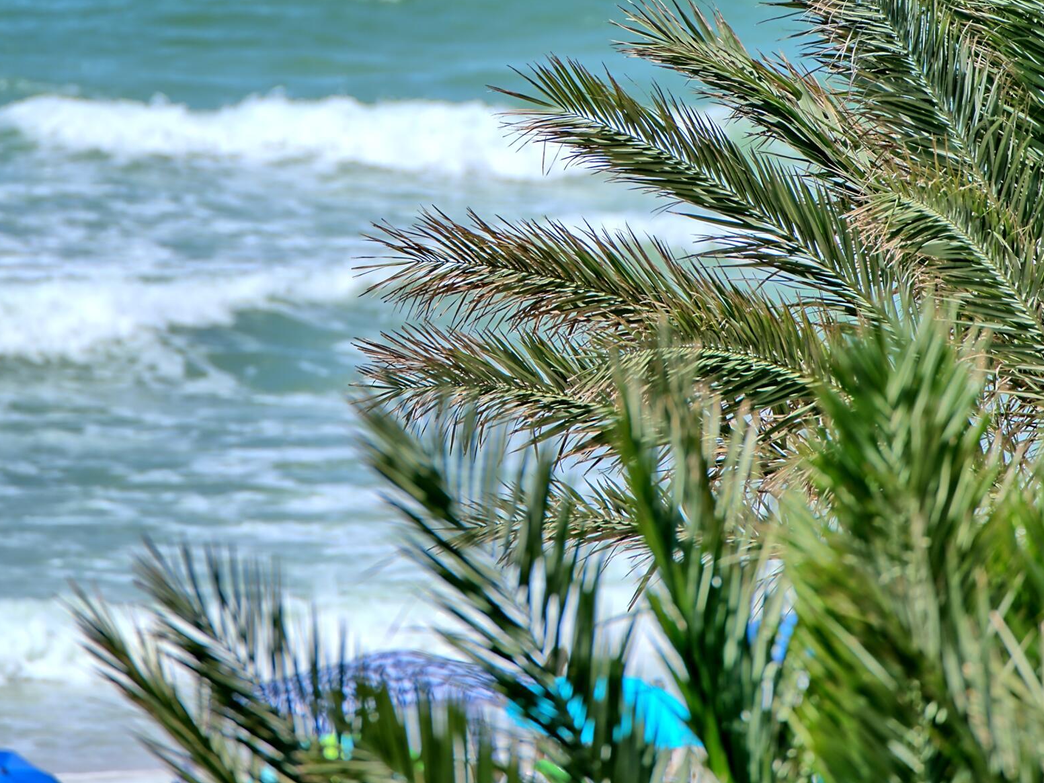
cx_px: 431
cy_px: 111
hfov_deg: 2.7
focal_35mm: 743
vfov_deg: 2.0
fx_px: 22410
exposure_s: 1/500
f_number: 5.6
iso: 100
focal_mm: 400
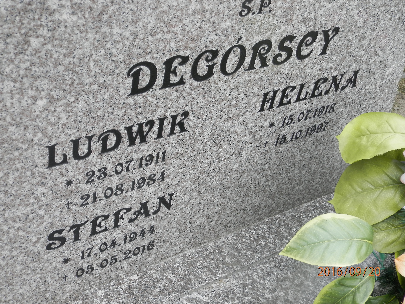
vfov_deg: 31.5
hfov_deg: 41.2
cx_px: 202
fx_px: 538
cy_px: 152
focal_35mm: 46
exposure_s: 1/100
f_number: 3.6
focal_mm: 8.2
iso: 100
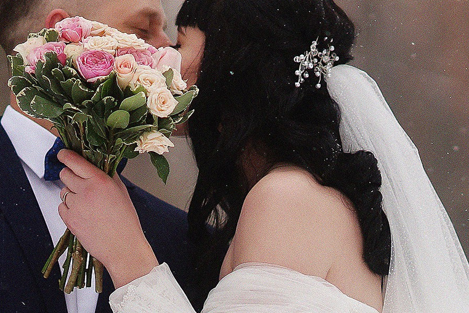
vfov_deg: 4.8
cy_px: 244
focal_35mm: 286
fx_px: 3725
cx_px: 156
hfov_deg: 7.2
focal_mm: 85
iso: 250
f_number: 3.2
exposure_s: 1/2500
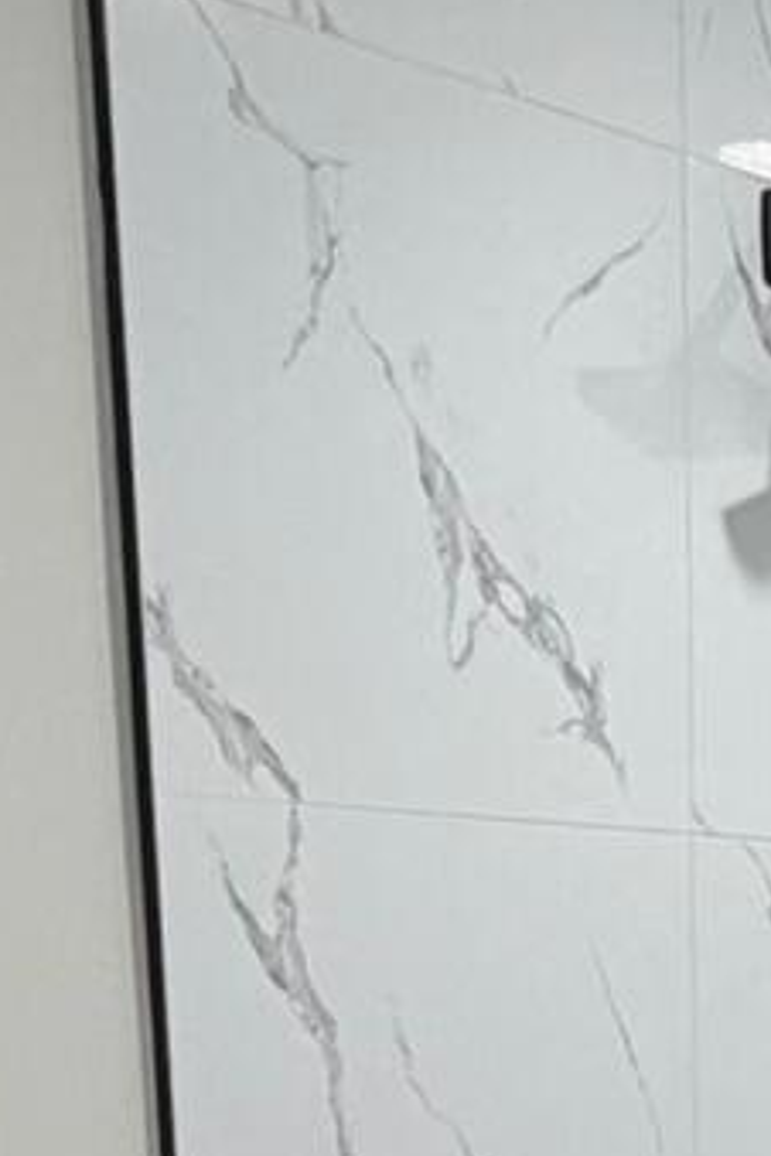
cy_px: 1725
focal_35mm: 88
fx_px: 2827
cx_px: 1102
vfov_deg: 20.0
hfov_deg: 14.6
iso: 160
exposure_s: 1/120
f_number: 2.2
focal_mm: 2.22
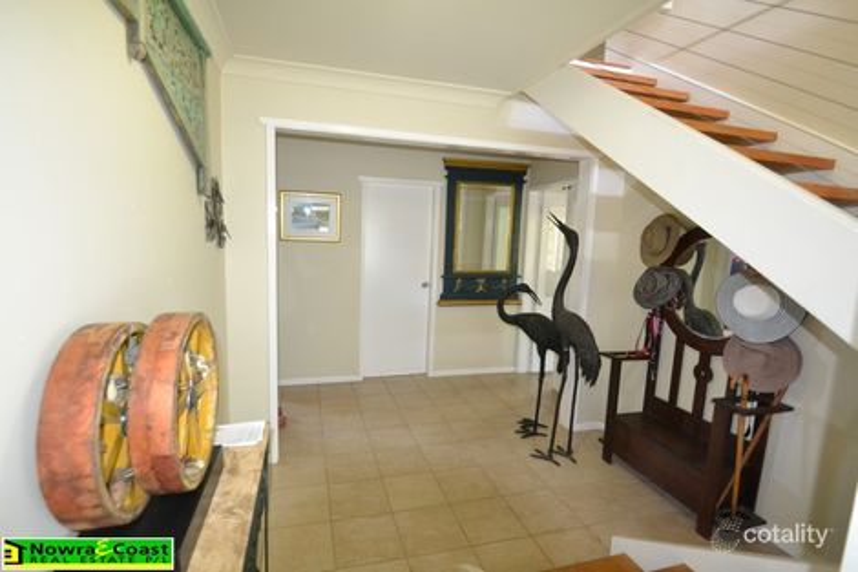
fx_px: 393
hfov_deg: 95.0
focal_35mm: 16
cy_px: 286
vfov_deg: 72.0
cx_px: 429
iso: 3200
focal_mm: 11
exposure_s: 1/60
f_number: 3.5
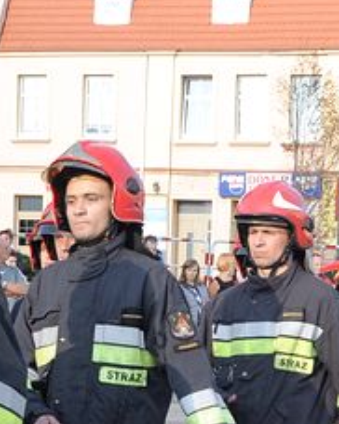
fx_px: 1846
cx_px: 210
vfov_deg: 13.0
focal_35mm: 147
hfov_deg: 10.5
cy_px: 414
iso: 400
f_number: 8
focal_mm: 28
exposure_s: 1/250
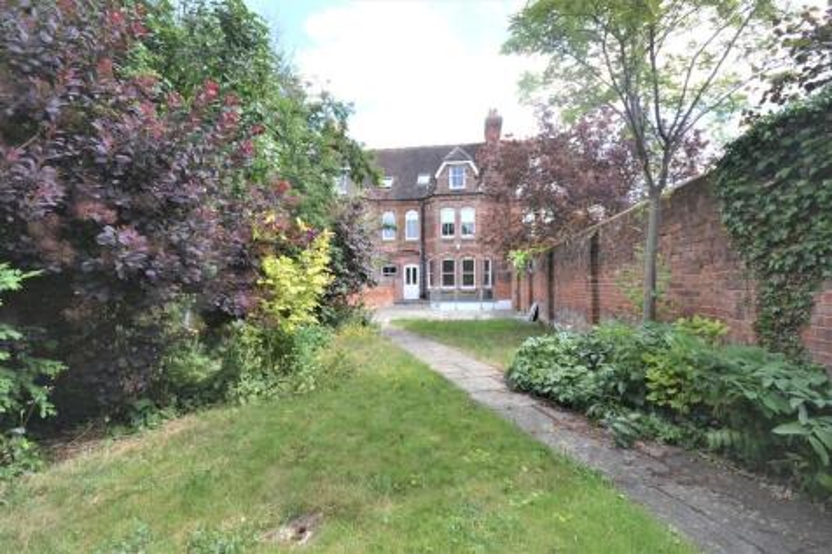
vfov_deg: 77.3
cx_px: 416
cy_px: 277
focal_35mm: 15
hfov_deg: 100.4
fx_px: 347
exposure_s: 1/125
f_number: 5.6
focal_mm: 10
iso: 100
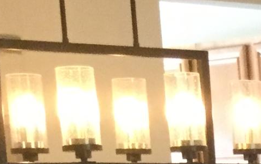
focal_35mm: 205
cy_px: 447
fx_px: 1459
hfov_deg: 9.2
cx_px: 625
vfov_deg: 6.0
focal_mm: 3.3
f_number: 2.4
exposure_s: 1/30
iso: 125
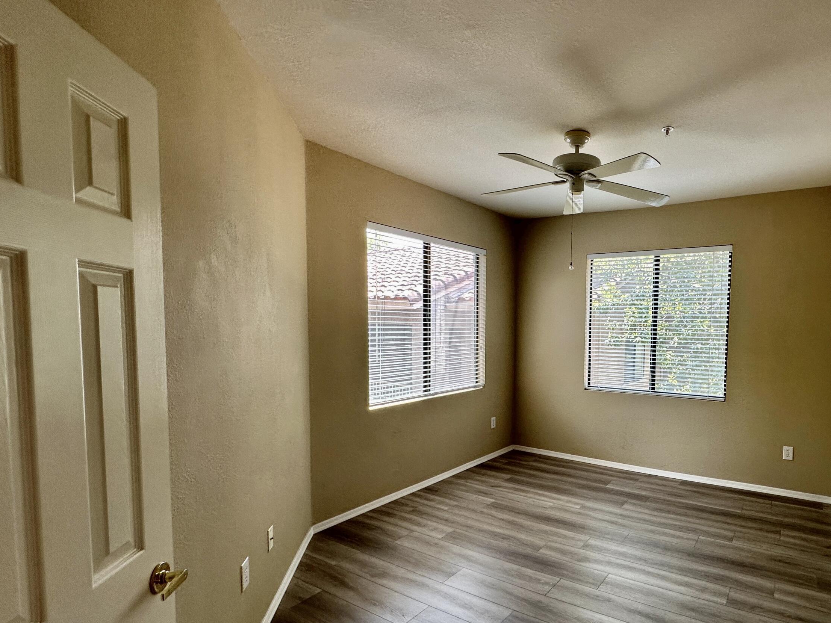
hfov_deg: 81.5
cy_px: 356
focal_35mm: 19
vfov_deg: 68.3
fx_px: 456
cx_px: 561
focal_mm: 2.22
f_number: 2.2
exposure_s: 1/99
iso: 80
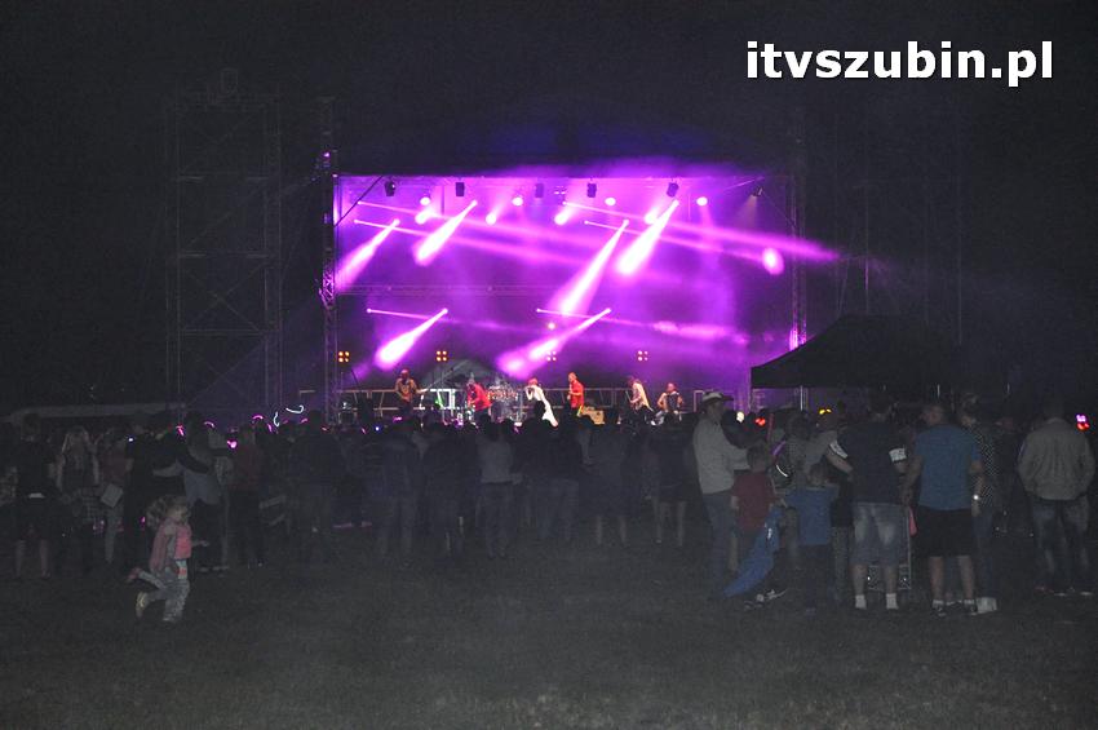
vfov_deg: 13.0
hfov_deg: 19.5
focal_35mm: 105
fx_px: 3199
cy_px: 365
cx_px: 549
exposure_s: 1/60
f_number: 5.6
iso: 3200
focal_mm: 70
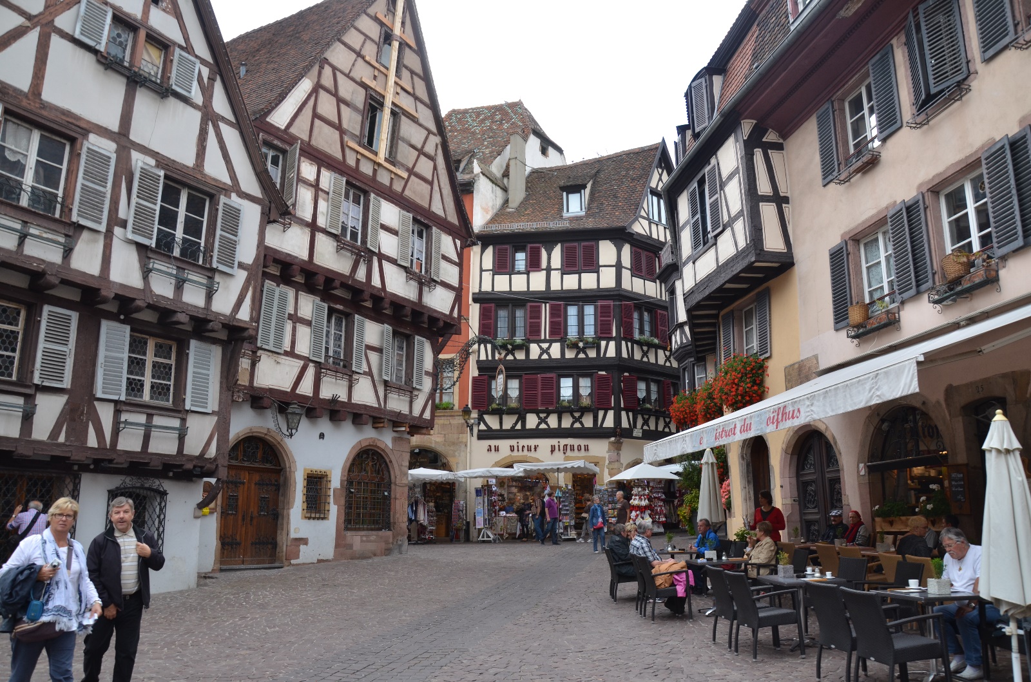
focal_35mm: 27
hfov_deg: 67.5
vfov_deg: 47.7
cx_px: 516
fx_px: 771
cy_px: 341
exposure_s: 1/125
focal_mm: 18
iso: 280
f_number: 5.6
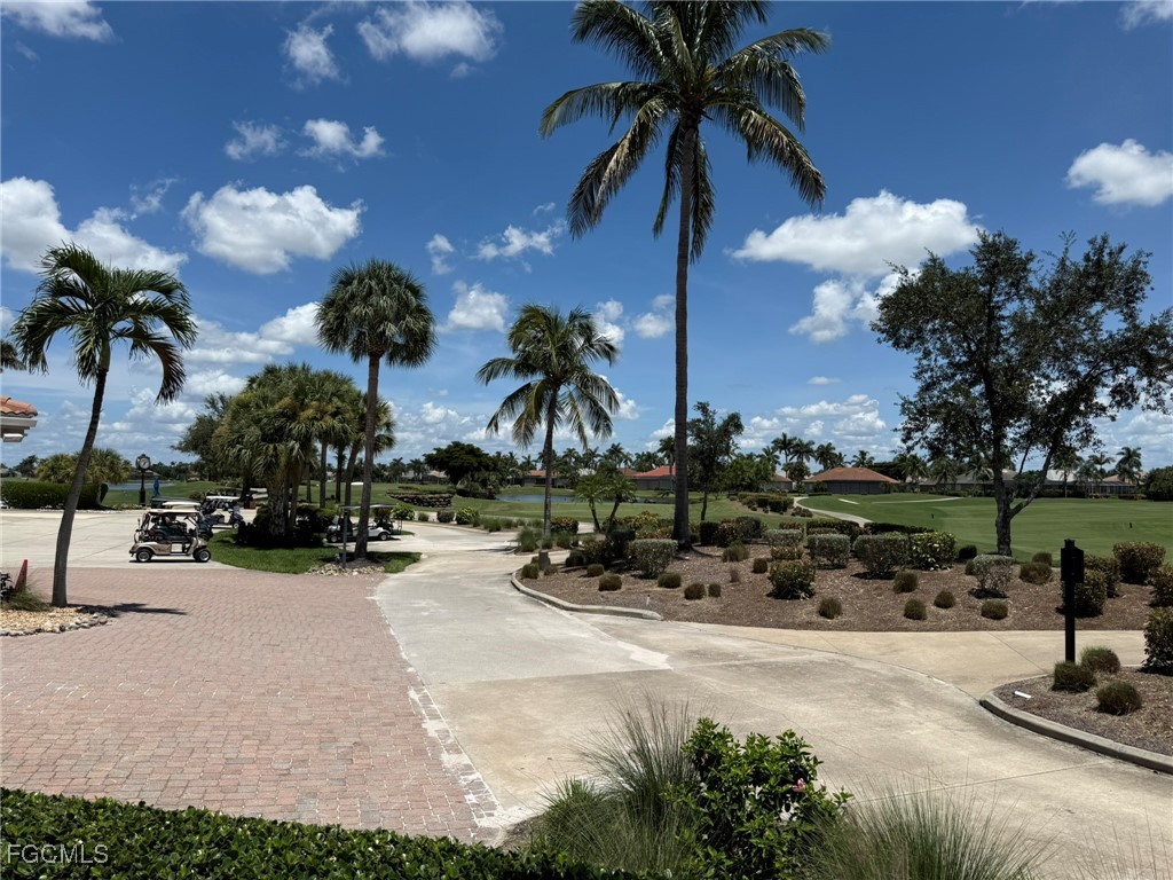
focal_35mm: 24
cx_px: 586
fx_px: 813
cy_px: 440
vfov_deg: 56.8
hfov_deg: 71.6
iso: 80
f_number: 1.78
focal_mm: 6.76
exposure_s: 1/8130
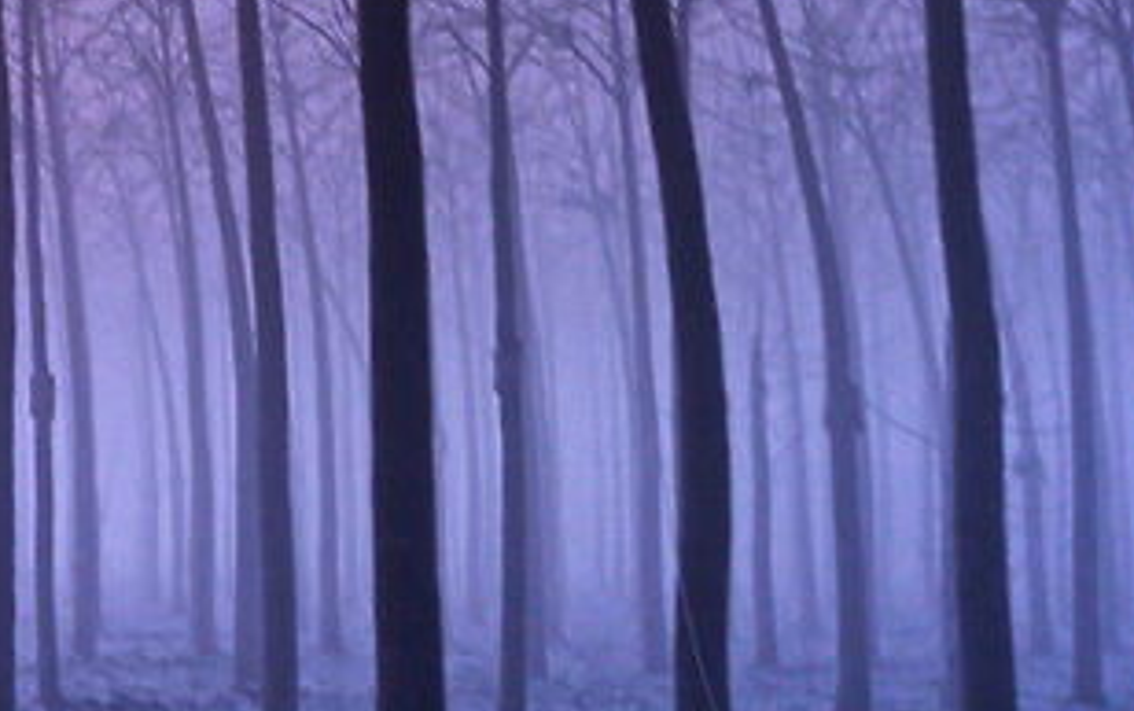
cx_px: -2581
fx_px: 3433
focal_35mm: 111
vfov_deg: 11.8
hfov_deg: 10.3
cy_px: 385
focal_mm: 14
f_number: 10
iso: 100
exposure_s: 1/3
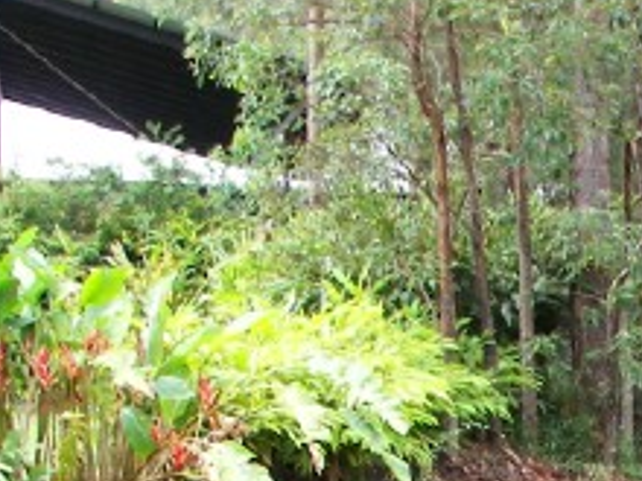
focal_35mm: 106
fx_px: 1966
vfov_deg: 13.4
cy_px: 665
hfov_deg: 17.6
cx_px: 782
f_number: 2.8
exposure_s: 1/60
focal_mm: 6
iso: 50
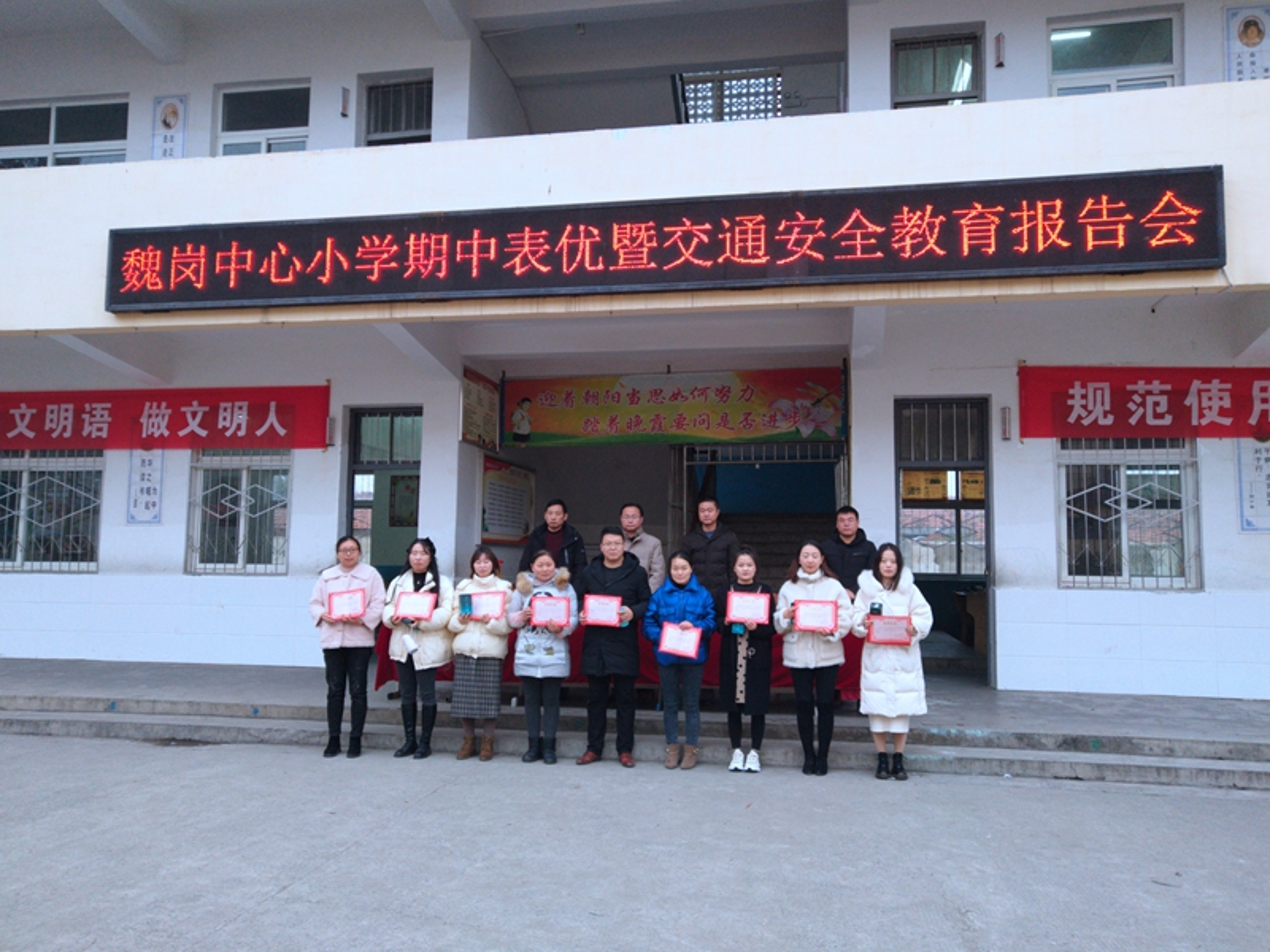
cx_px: 635
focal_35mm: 30
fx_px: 1101
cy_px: 476
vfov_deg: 46.8
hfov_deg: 60.0
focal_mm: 3.95
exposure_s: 1/100
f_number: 1.8
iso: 93
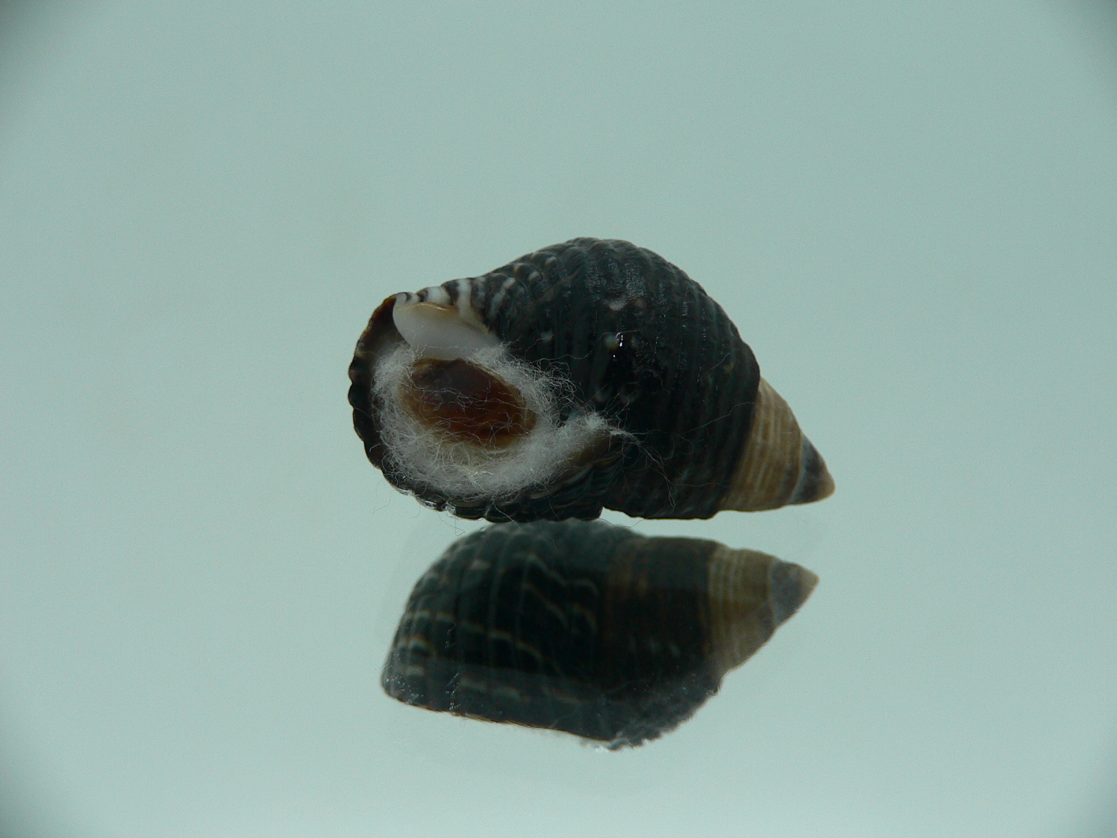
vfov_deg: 40.7
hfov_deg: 52.6
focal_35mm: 35
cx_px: 558
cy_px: 419
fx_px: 1129
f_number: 2.8
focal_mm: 4.6
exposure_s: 1/60
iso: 80
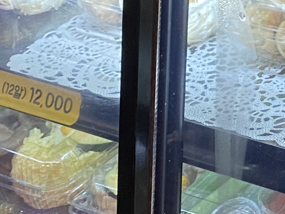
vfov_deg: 10.2
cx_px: 490
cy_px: -156
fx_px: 1136
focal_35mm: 138
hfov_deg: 13.1
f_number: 1.8
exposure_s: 1/60
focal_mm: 4.25
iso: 160
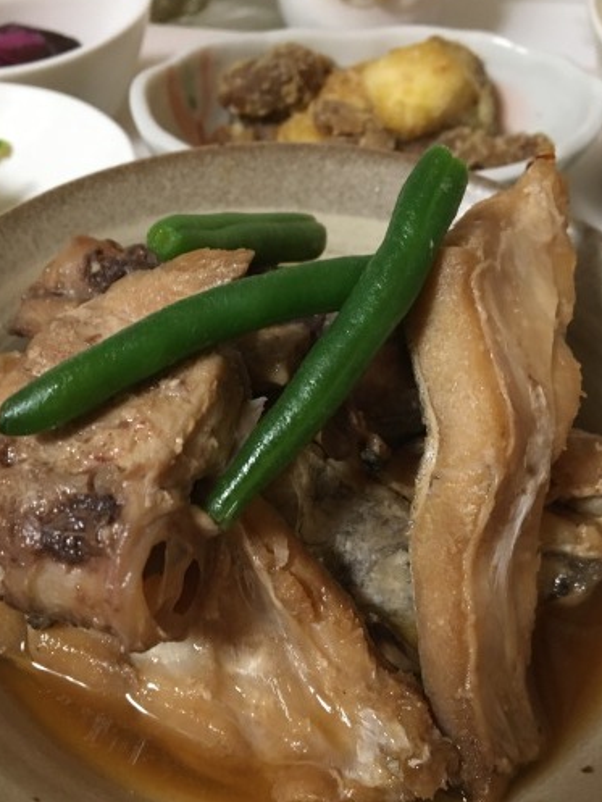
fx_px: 811
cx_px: 253
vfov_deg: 52.6
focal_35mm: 35
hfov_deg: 40.6
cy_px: 410
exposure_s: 1/17
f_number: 2.2
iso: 200
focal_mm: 4.15
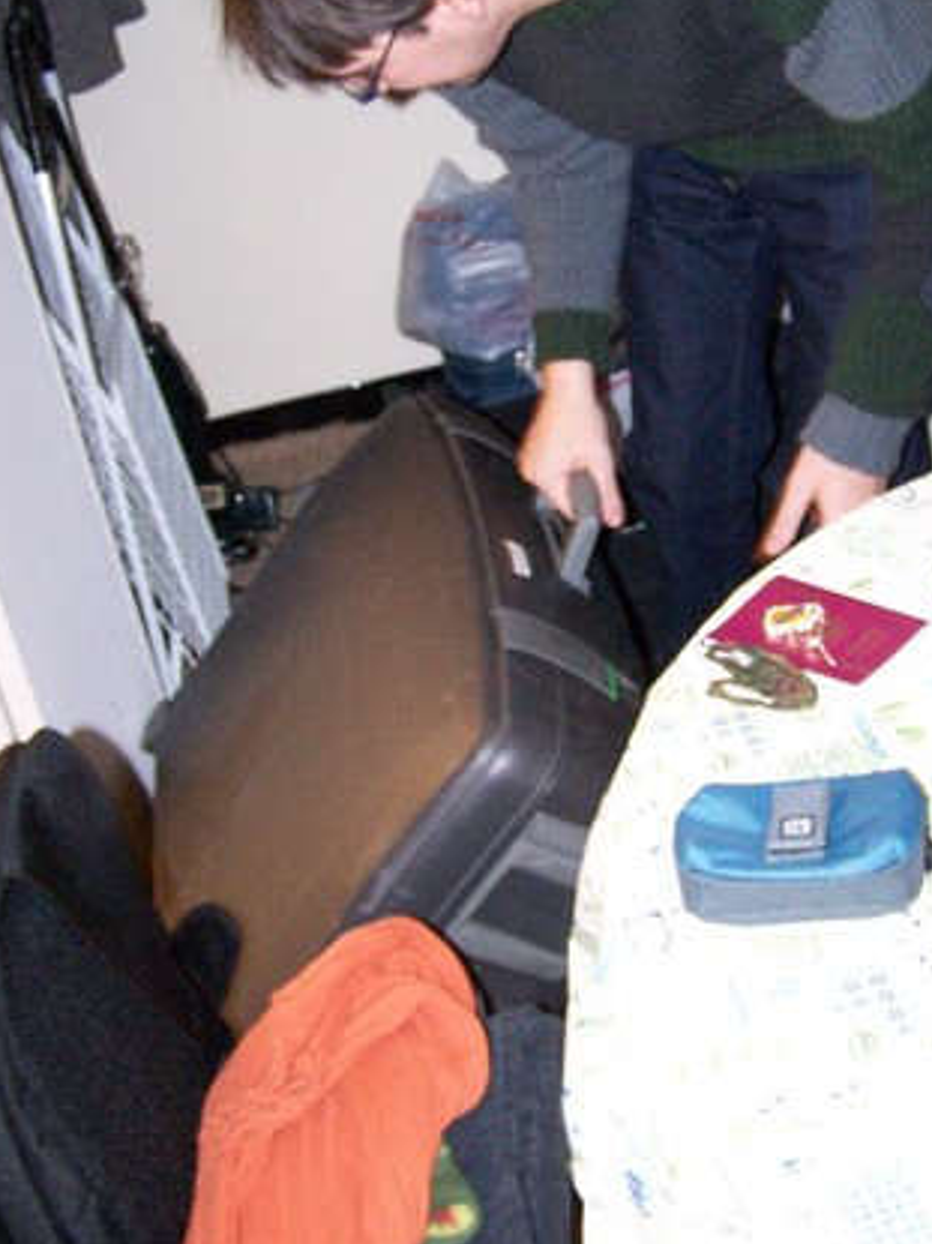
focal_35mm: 55
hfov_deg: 26.5
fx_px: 1975
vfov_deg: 34.9
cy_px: 522
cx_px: 563
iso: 400
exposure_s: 1/50
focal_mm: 6.3
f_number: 2.8
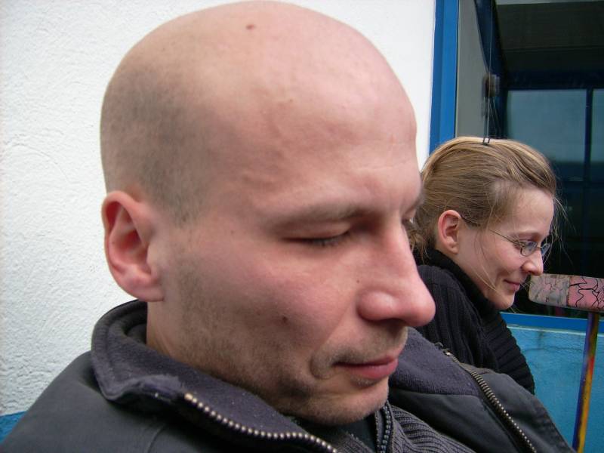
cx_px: 302
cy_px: 226
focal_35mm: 35
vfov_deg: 40.7
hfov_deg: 52.6
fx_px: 611
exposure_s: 1/500
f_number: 2.8
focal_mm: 5.95
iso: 50
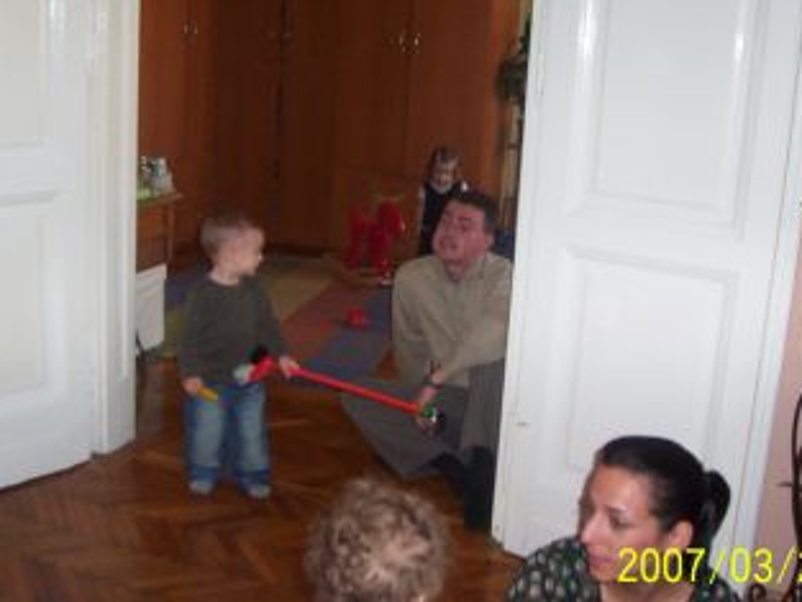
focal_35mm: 55
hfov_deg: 34.9
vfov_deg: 26.6
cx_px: 382
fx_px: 1275
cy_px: 275
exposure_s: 1/60
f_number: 2.73
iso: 140
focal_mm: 5.77
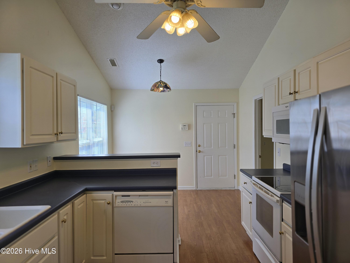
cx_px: 175
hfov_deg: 73.9
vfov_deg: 58.9
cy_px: 132
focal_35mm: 23
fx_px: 233
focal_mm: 6.3
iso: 16
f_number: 1.7
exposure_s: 1/120
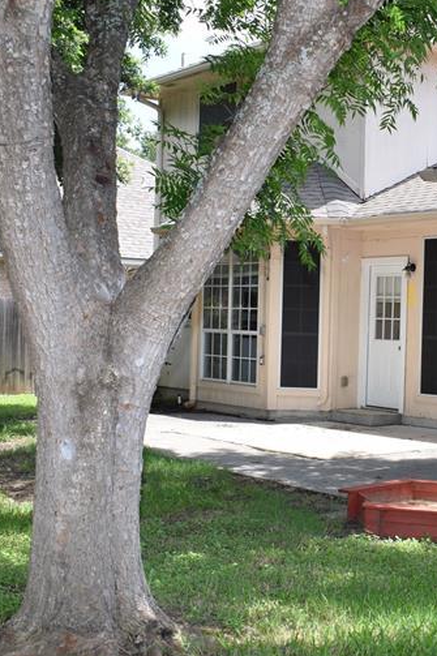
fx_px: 1002
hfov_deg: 24.1
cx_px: 369
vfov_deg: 36.3
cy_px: 320
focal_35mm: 55
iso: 250
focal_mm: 18
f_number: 8
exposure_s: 1/250
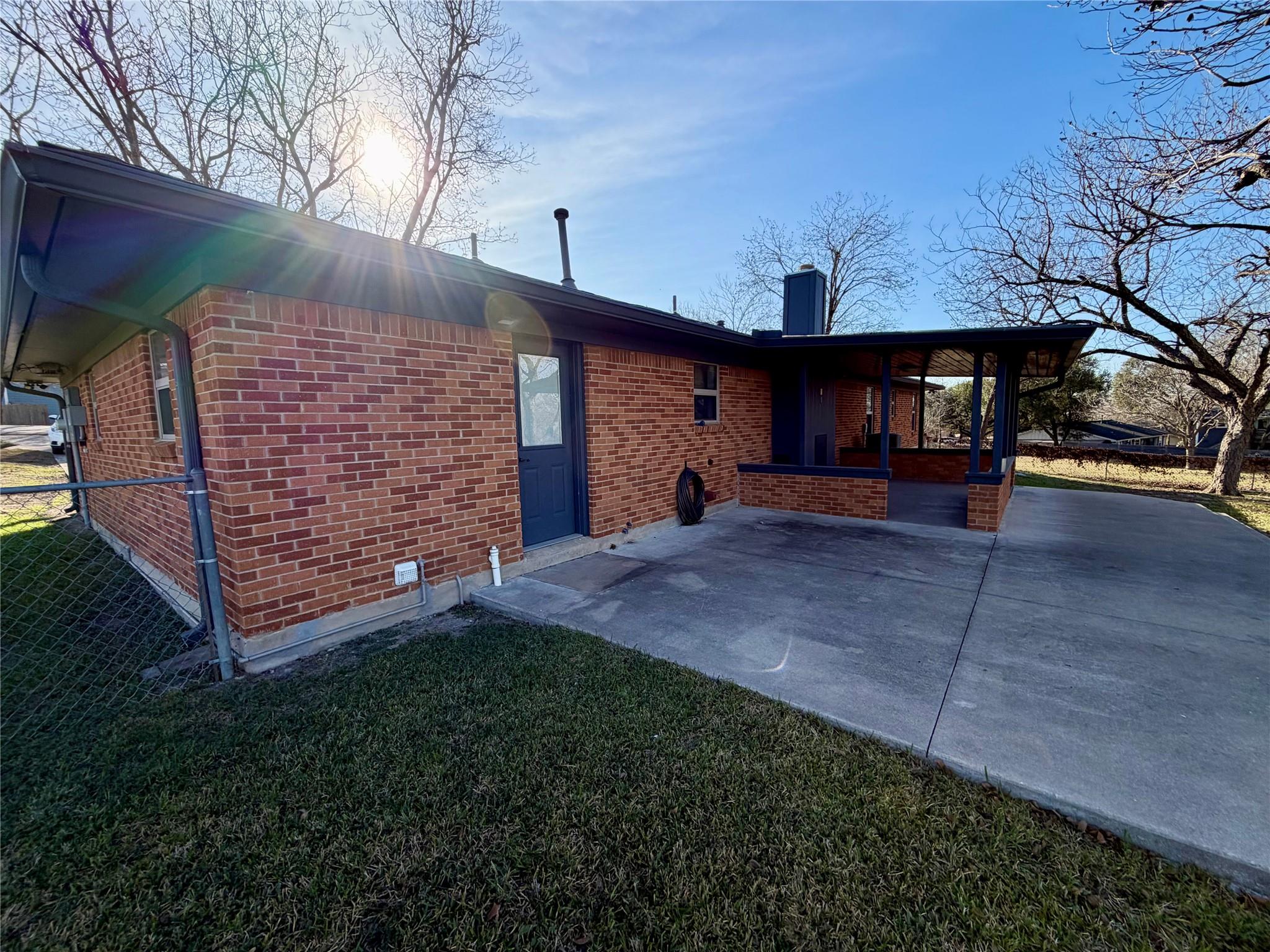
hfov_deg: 102.1
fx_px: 514
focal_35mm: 14
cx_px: 635
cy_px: 476
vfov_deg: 85.7
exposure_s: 1/770
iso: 40
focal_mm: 2.22
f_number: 2.2
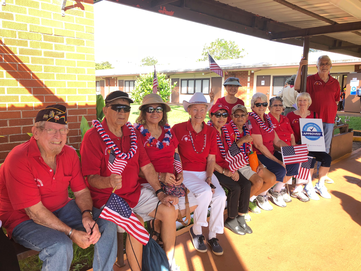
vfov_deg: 49.7
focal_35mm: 28
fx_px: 292
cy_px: 136
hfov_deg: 63.4
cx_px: 180
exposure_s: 1/232
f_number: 1.8
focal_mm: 4
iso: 20
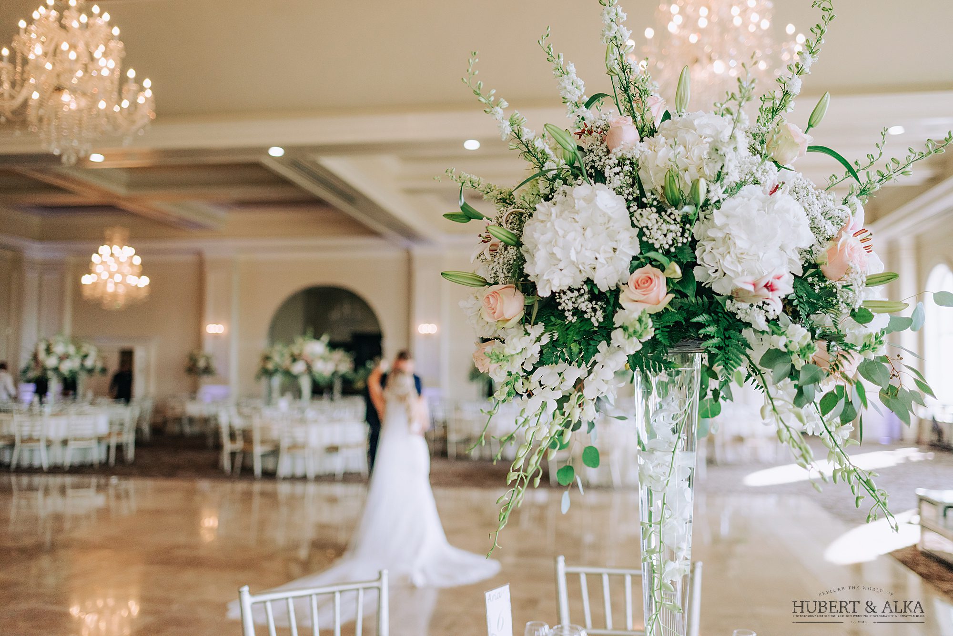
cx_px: 476
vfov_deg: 37.9
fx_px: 927
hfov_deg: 54.4
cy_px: 318
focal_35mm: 35
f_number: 1.8
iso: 400
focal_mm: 35
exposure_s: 1/1000
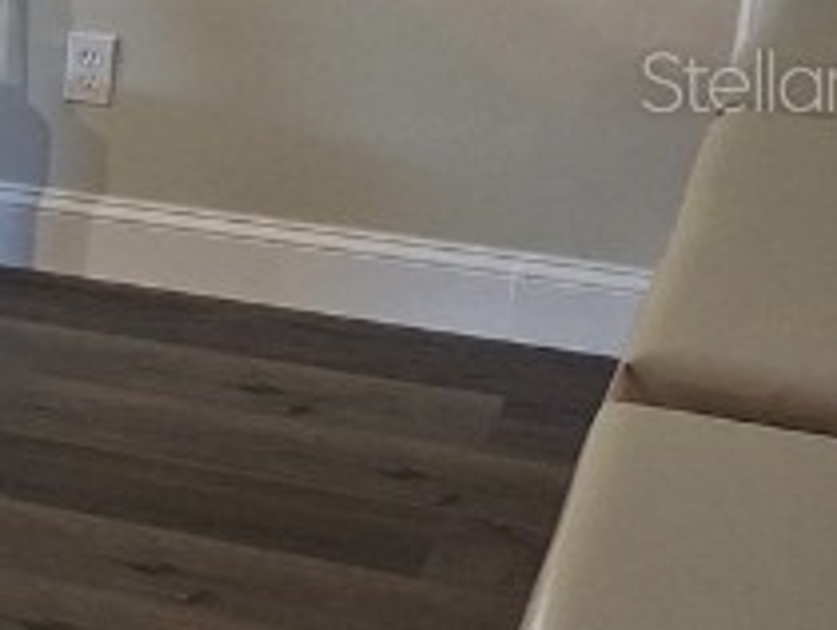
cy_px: 80
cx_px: -1024
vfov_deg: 13.2
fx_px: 2711
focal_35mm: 112
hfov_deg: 13.8
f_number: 1.8
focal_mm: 5.54
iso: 250
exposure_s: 1/40
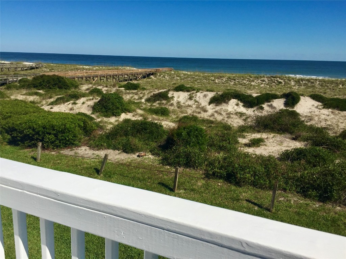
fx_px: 290
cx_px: 173
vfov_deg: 48.2
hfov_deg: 61.7
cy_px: 130
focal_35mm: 29
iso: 32
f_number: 2.2
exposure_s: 1/4950
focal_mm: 4.15
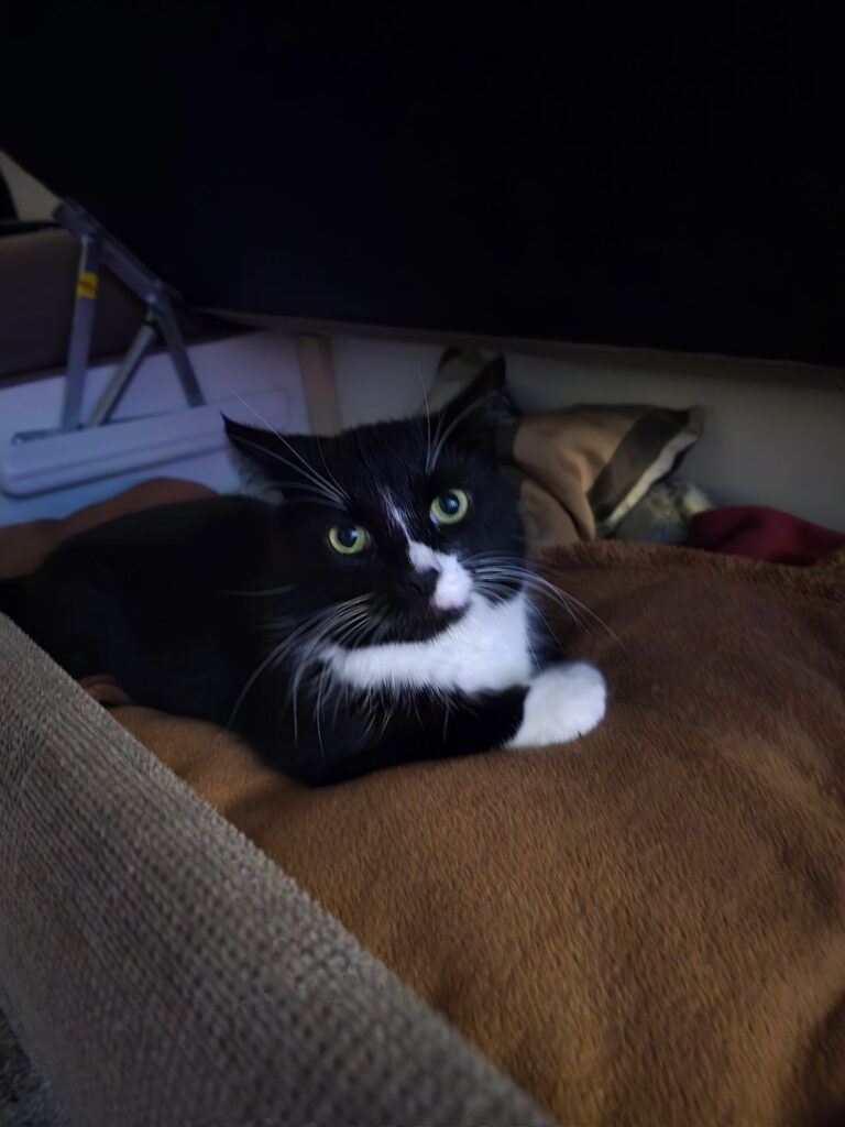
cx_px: 422
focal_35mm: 23
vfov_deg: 73.9
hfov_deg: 58.9
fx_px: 749
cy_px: 564
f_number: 1.7
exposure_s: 1/15
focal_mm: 6.3
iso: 2500
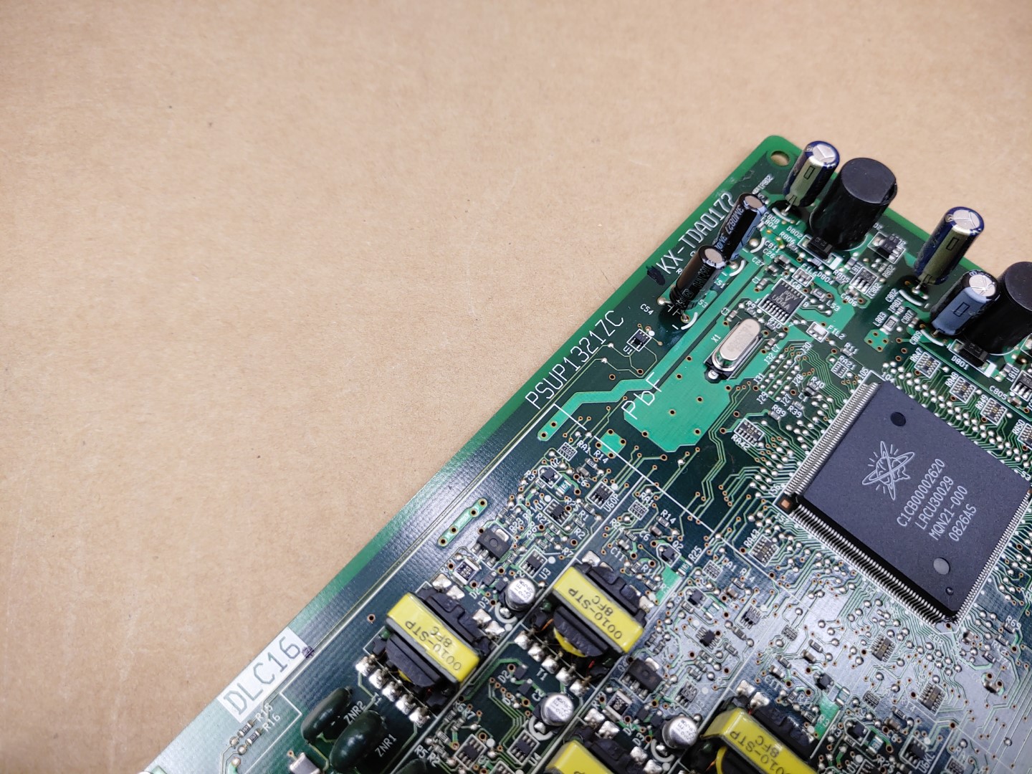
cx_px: 516
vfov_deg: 53.1
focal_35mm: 26
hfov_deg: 67.3
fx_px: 775
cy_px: 387
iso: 50
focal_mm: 4.36
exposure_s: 1/129
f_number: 1.8
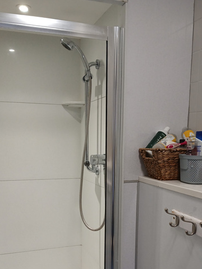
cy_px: 195
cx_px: 104
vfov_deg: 46.5
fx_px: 303
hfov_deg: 36.8
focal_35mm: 39
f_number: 1.8
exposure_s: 1/50
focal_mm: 3.98
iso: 125
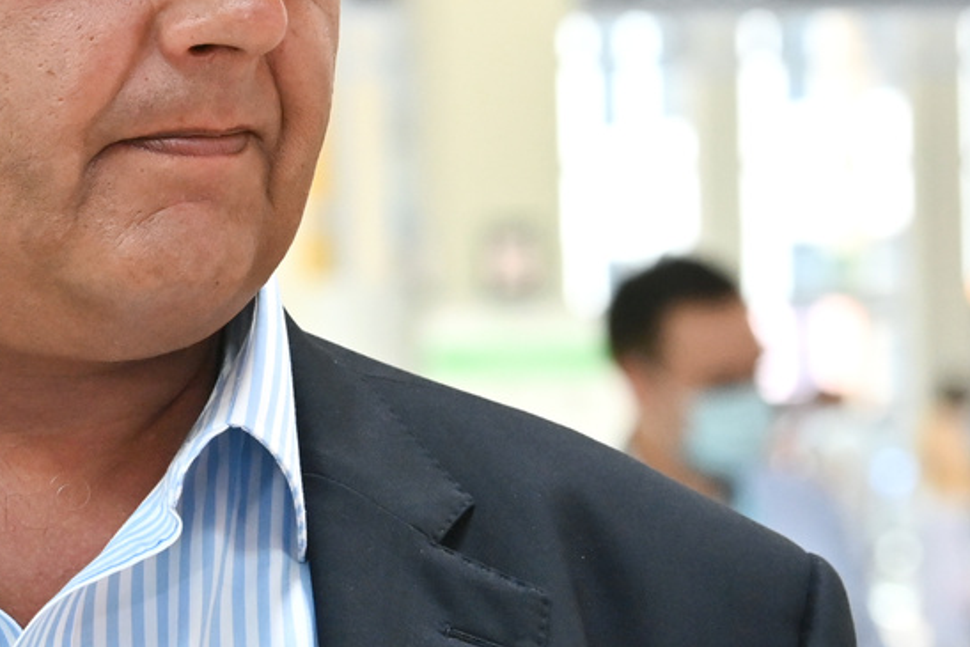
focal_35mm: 307
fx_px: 8274
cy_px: 183
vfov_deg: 4.5
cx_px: 80
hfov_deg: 6.7
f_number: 8
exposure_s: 1/200
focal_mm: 120
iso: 2000
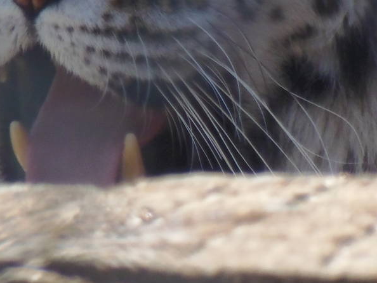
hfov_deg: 0.9
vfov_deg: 0.6
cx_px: 105
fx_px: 25344
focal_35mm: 2328
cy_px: 46
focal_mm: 154.8
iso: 200
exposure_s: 1/250
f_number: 5.7
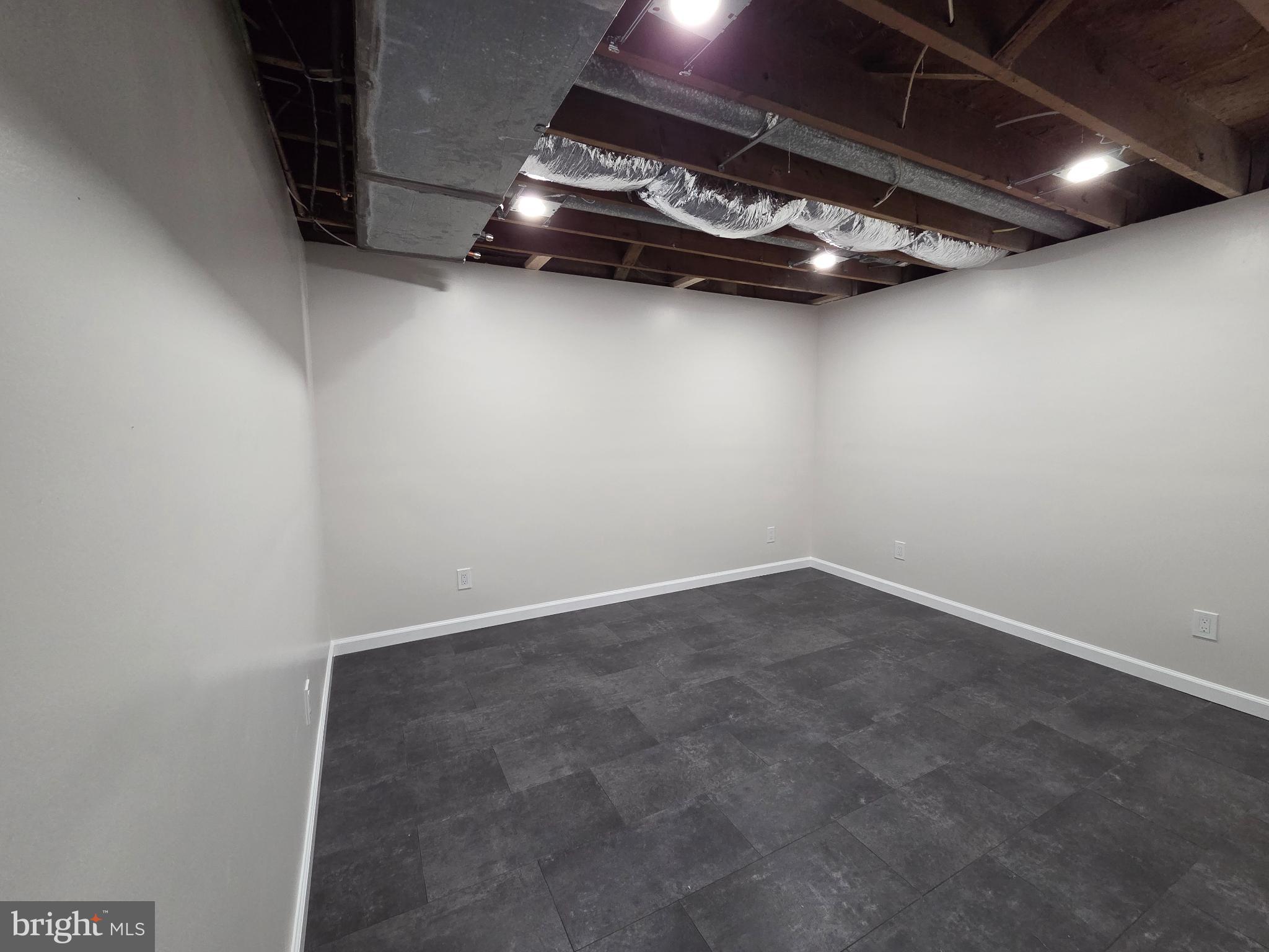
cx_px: 634
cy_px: 476
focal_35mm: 13
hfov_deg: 106.2
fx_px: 477
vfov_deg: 89.9
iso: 500
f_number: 2.2
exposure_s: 1/60
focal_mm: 2.2
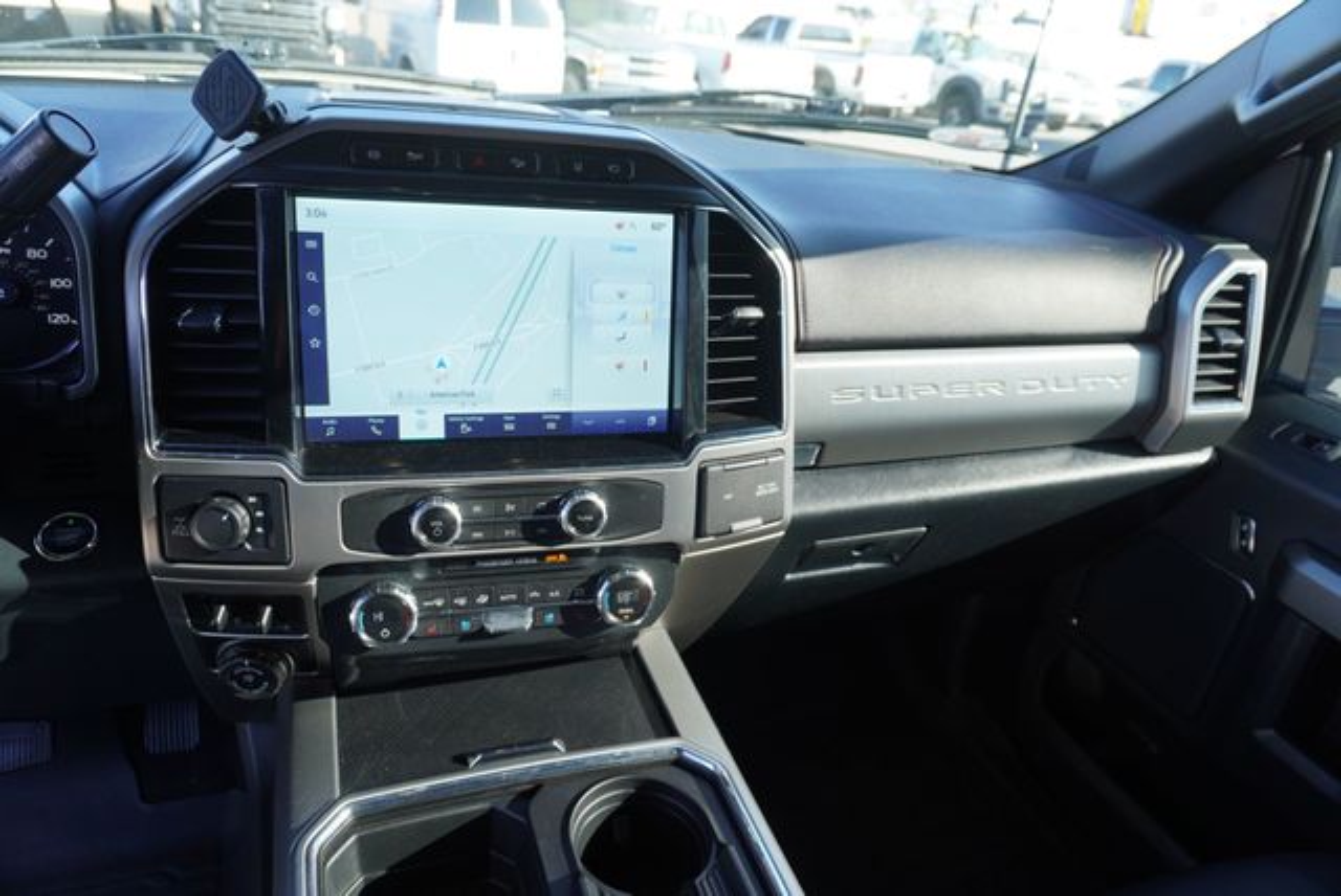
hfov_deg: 73.7
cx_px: 670
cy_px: 448
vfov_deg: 53.2
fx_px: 895
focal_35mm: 24
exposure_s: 1/80
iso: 100
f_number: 4.5
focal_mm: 16
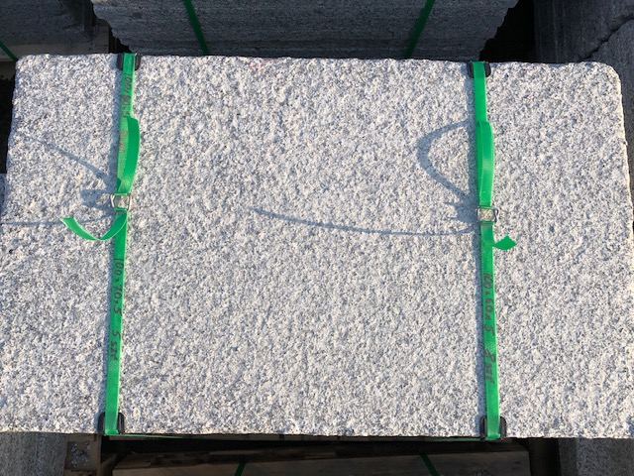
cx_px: 317
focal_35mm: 28
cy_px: 238
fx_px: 513
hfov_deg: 63.4
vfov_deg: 49.7
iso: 20
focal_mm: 4
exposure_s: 1/1066
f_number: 1.8
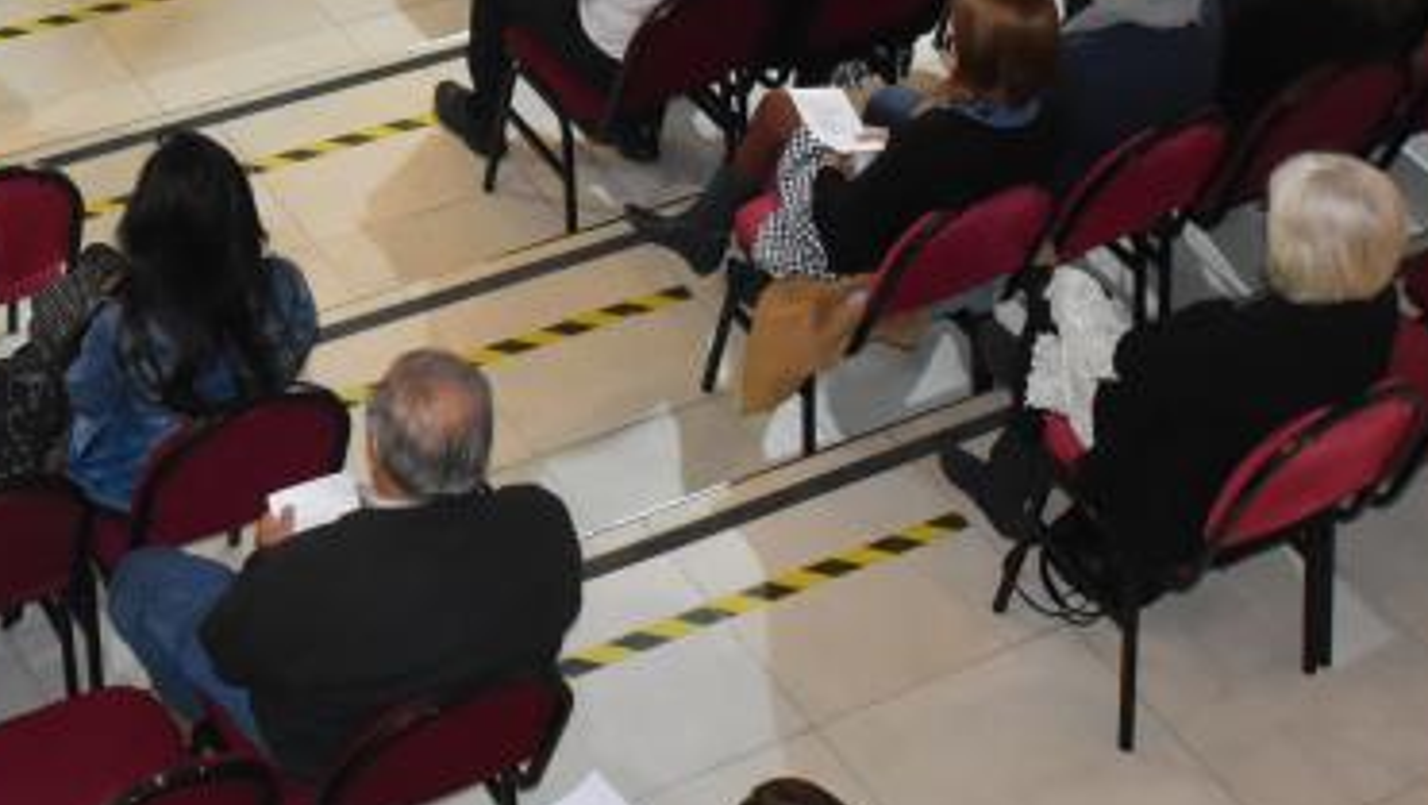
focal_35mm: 78
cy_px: -13
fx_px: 2955
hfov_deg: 26.9
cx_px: 377
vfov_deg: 15.2
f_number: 7.1
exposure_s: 1/125
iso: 3200
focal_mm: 18
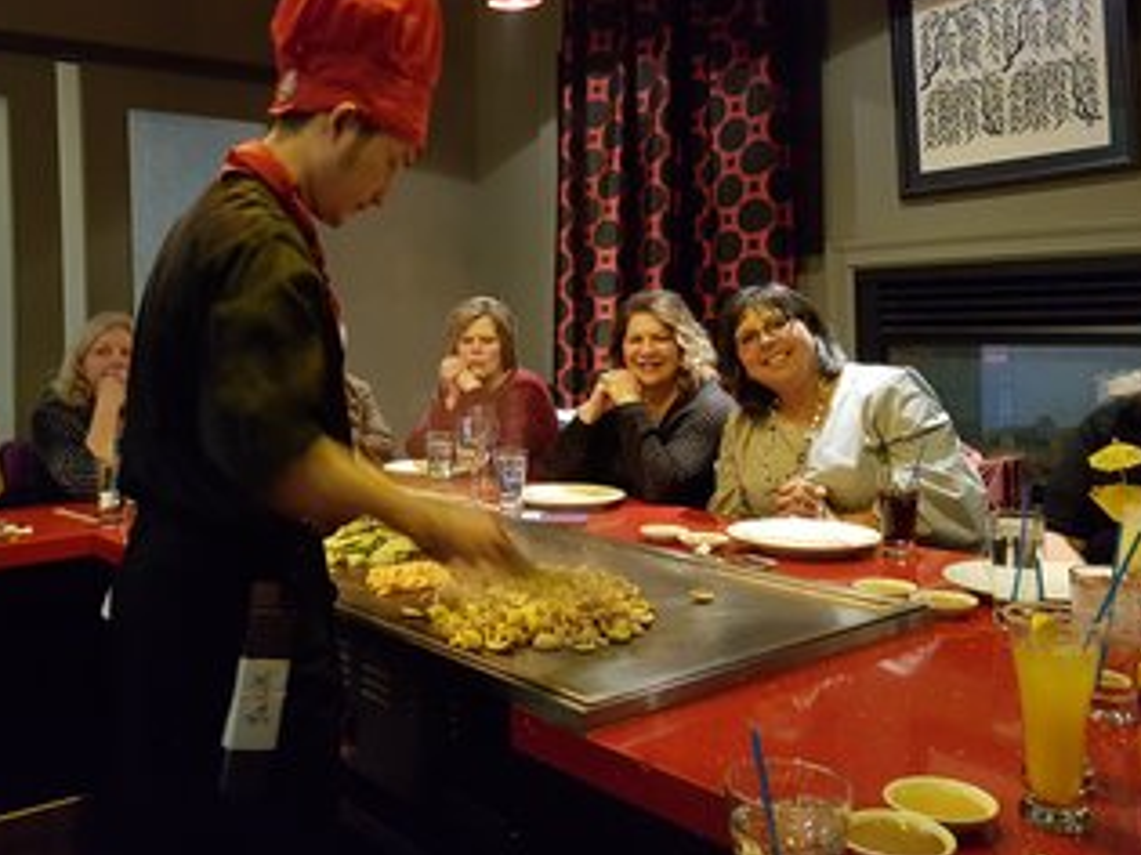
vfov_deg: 42.7
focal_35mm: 33
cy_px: 333
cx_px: 442
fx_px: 1087
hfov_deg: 54.9
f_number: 1.7
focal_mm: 4.2
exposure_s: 1/10
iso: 640
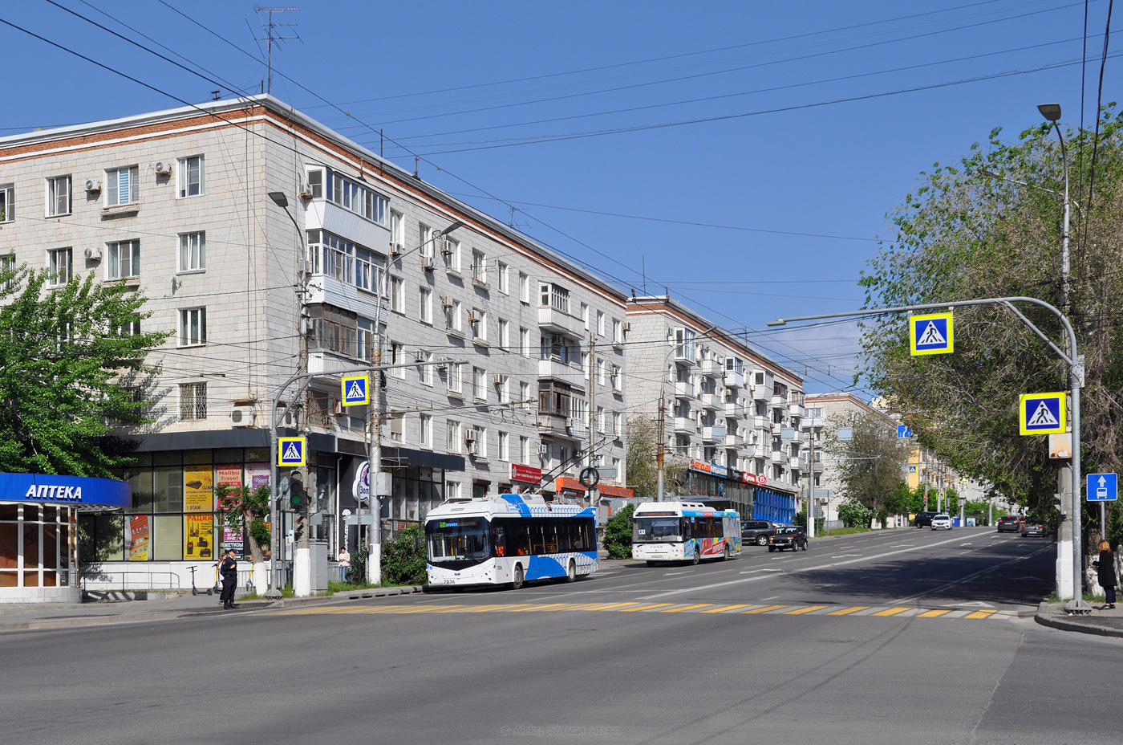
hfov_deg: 43.7
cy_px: 372
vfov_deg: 29.8
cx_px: 562
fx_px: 1401
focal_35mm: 45
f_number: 9
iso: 200
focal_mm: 30
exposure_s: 1/640
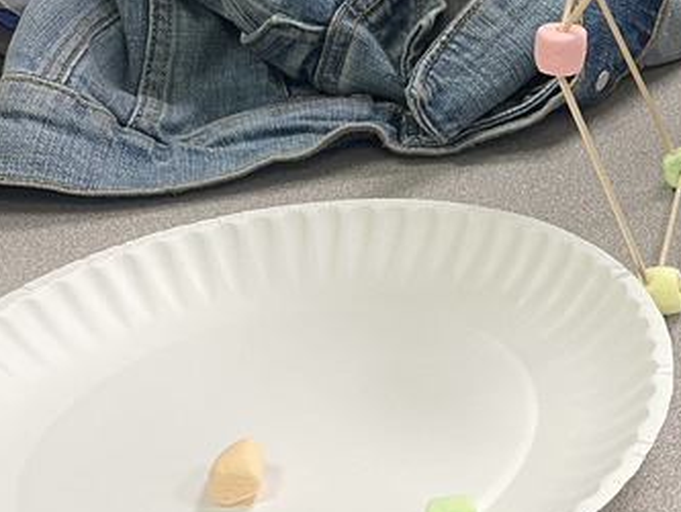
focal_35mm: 80
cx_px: 744
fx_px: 1574
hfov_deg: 23.0
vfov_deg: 18.4
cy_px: 180
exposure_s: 1/82
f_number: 1.6
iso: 125
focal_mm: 4.2
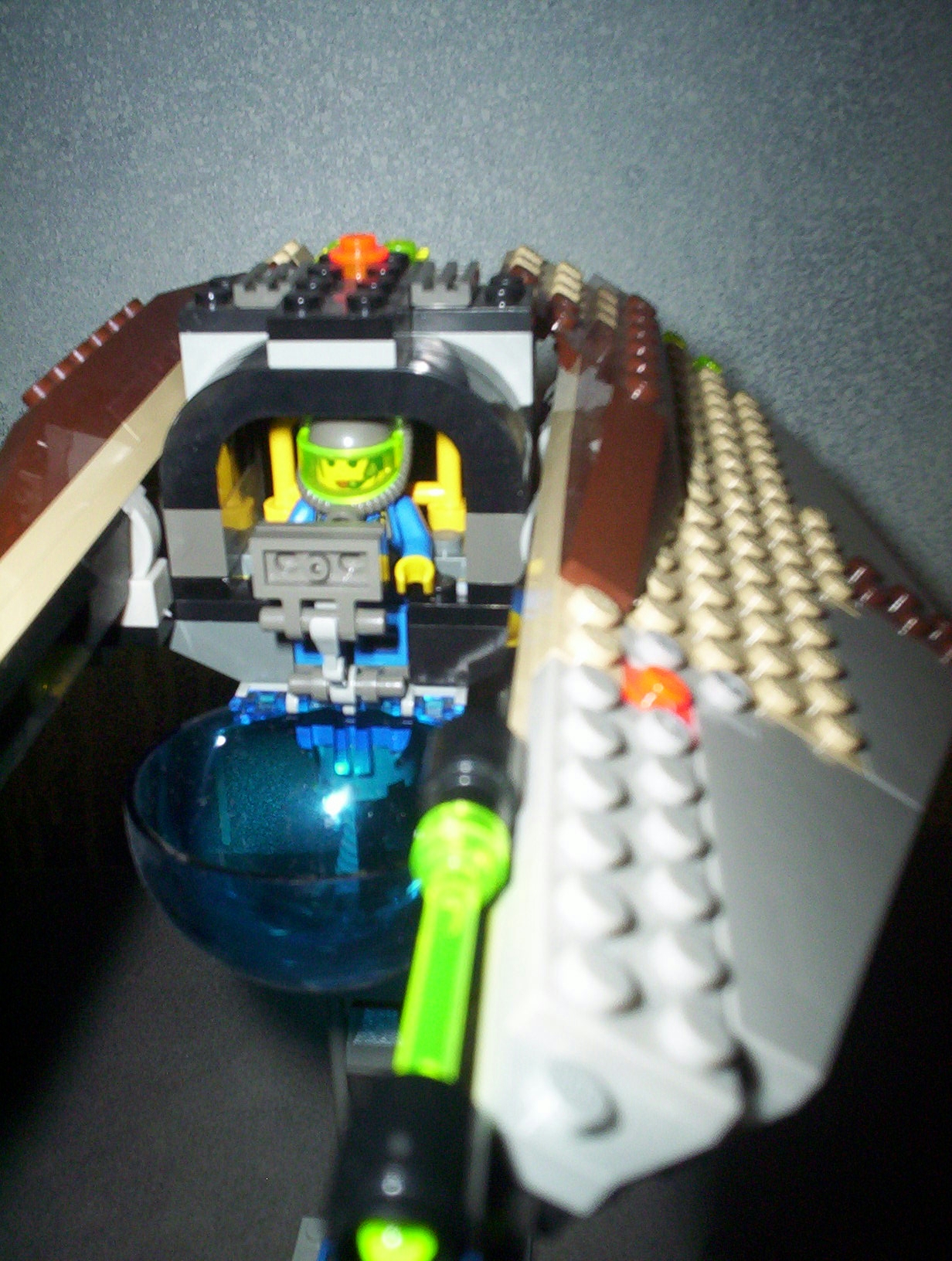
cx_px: 476
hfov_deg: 37.9
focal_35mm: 38
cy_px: 630
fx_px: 1388
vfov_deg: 48.9
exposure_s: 1/60
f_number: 4.5
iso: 140
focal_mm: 4.99
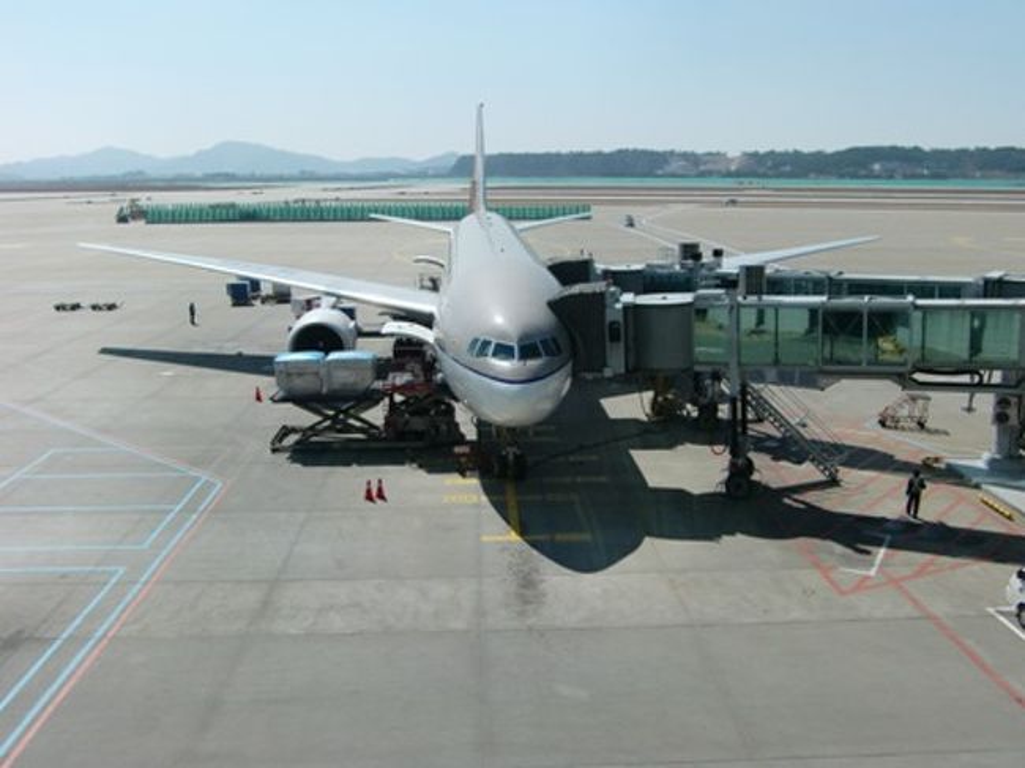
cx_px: 512
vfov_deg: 42.9
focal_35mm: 33
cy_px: 384
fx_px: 977
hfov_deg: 55.4
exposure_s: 1/200
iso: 64
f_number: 7.2
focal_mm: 5.8
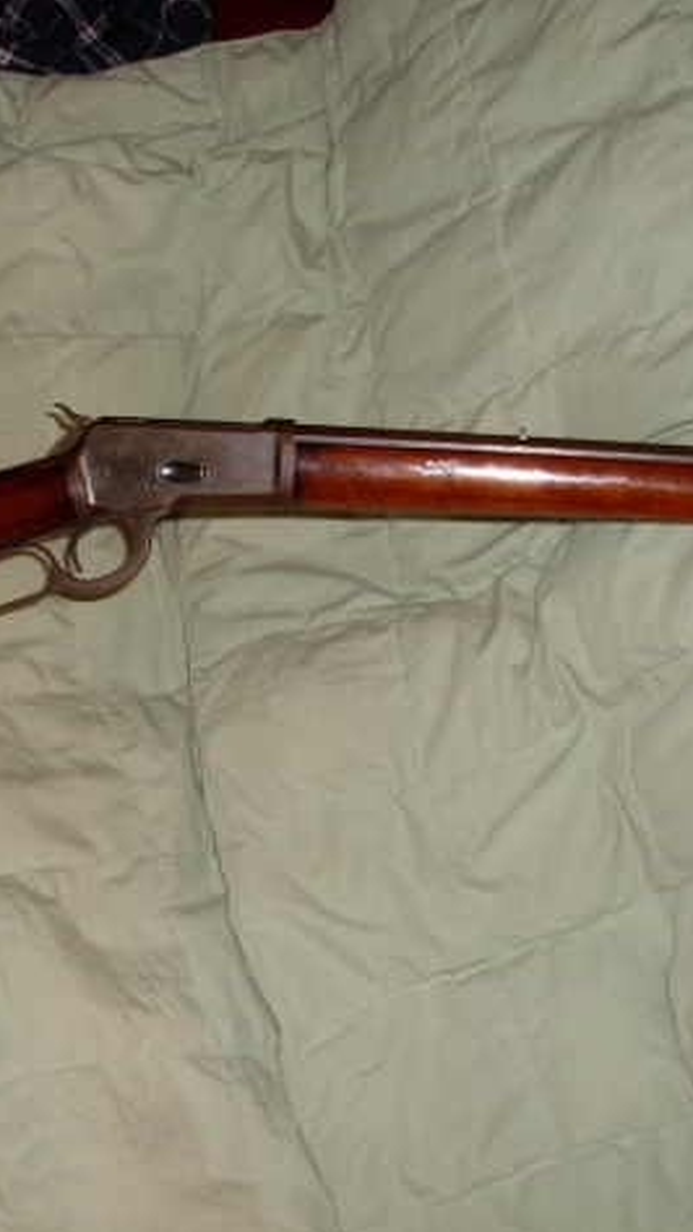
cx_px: 388
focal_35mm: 56
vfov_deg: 37.2
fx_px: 1830
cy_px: 623
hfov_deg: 21.4
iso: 100
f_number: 2.8
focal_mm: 6.3
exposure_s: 1/45
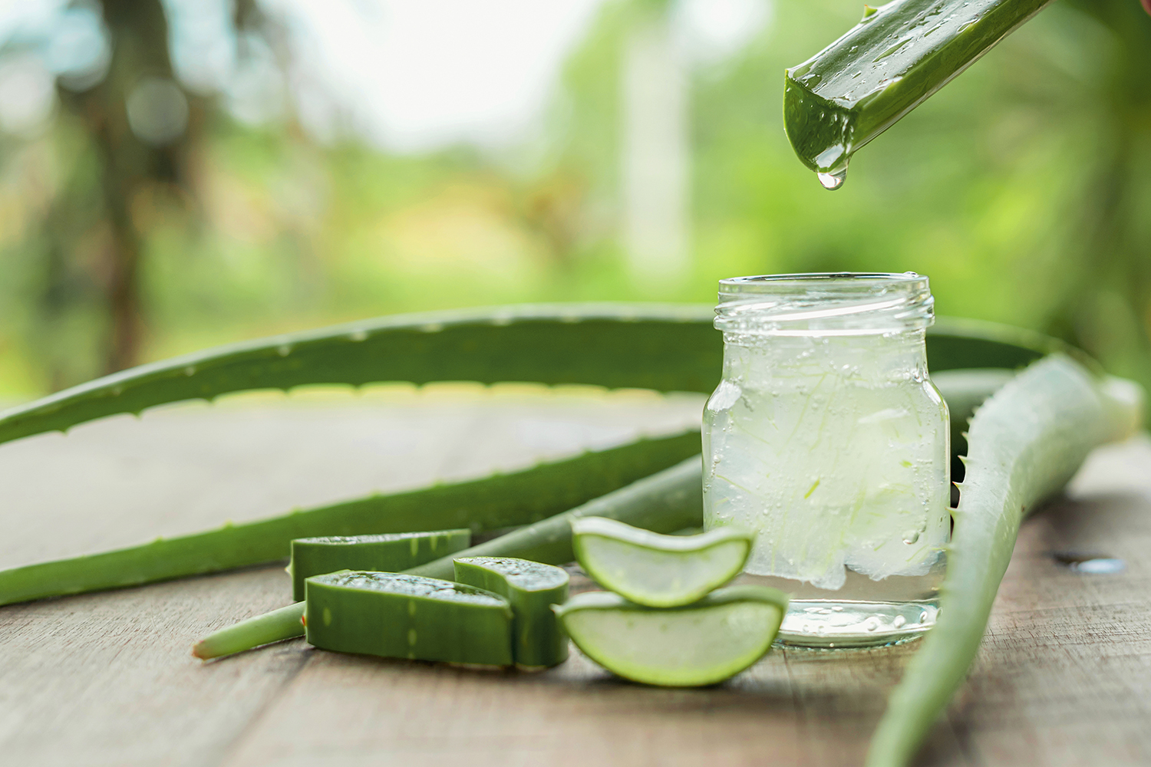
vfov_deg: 27.0
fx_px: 1598
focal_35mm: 50
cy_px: 384
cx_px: 576
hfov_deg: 39.6
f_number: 4
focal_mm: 50
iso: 640
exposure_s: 1/1000
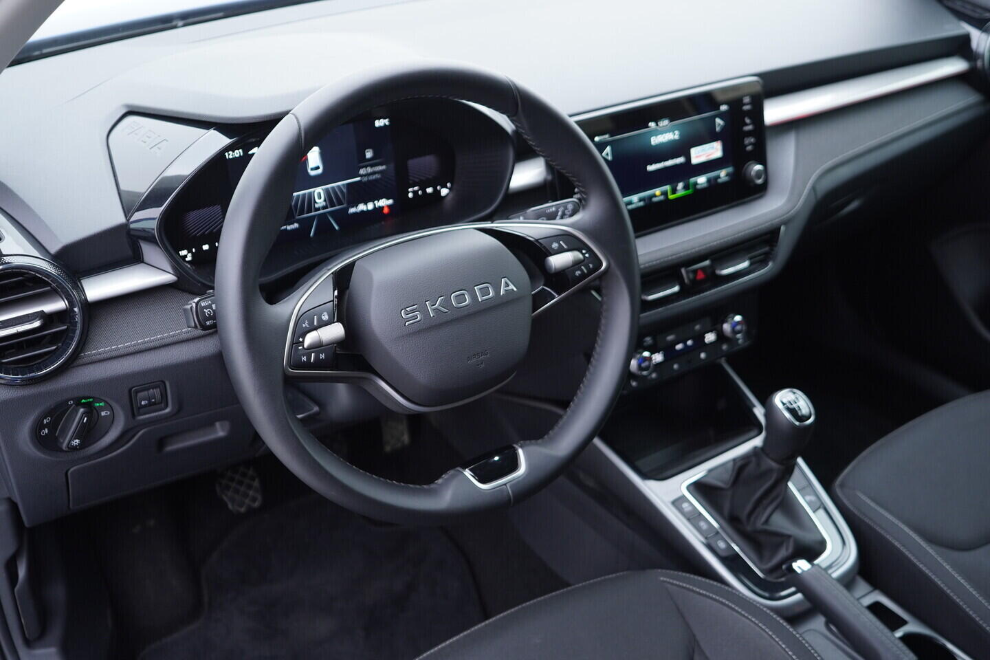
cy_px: 330
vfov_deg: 36.9
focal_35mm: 36
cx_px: 495
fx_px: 990
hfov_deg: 53.1
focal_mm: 24
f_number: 2.8
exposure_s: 1/40
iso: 250
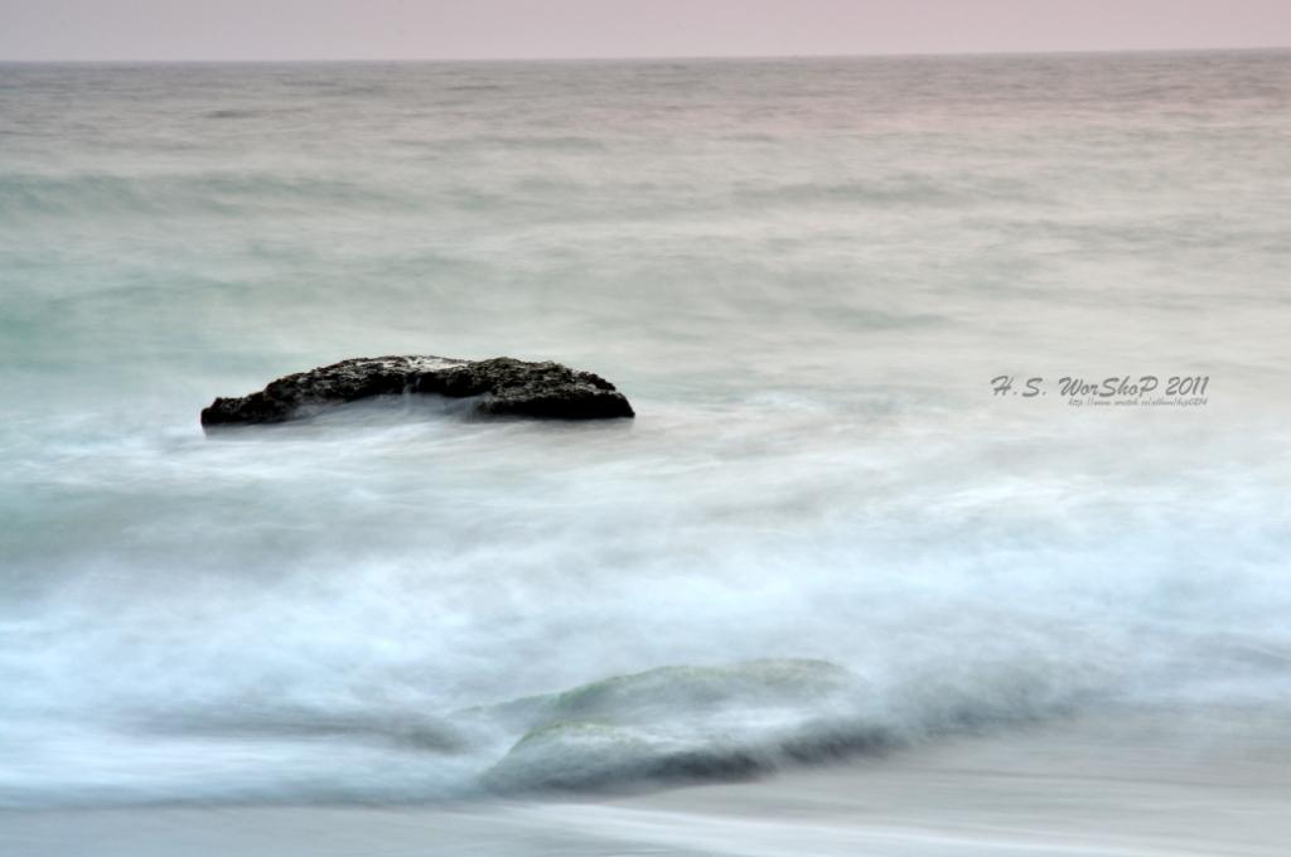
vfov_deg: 13.0
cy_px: 428
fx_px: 3761
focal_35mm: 105
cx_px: 646
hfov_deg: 19.5
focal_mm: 70
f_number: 22
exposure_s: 2.7
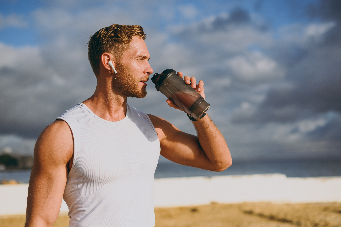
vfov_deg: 27.0
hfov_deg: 39.6
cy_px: 114
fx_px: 473
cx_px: 170
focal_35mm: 50
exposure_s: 1/6400
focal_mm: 50
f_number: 2.8
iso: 200
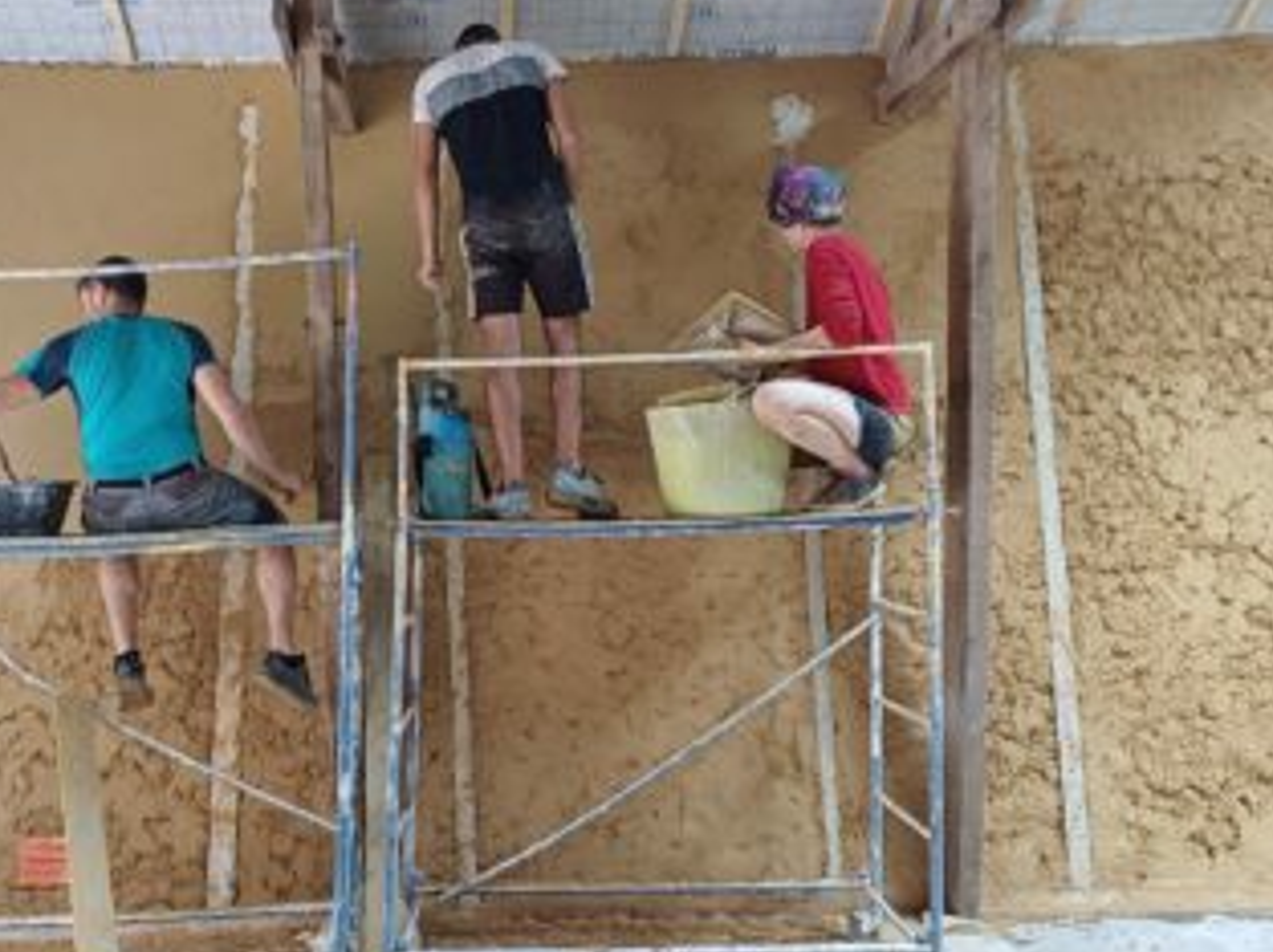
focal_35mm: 32
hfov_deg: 56.1
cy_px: 439
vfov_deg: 44.0
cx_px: 464
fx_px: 1175
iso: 320
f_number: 1.8
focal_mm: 4.65
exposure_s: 1/33.3
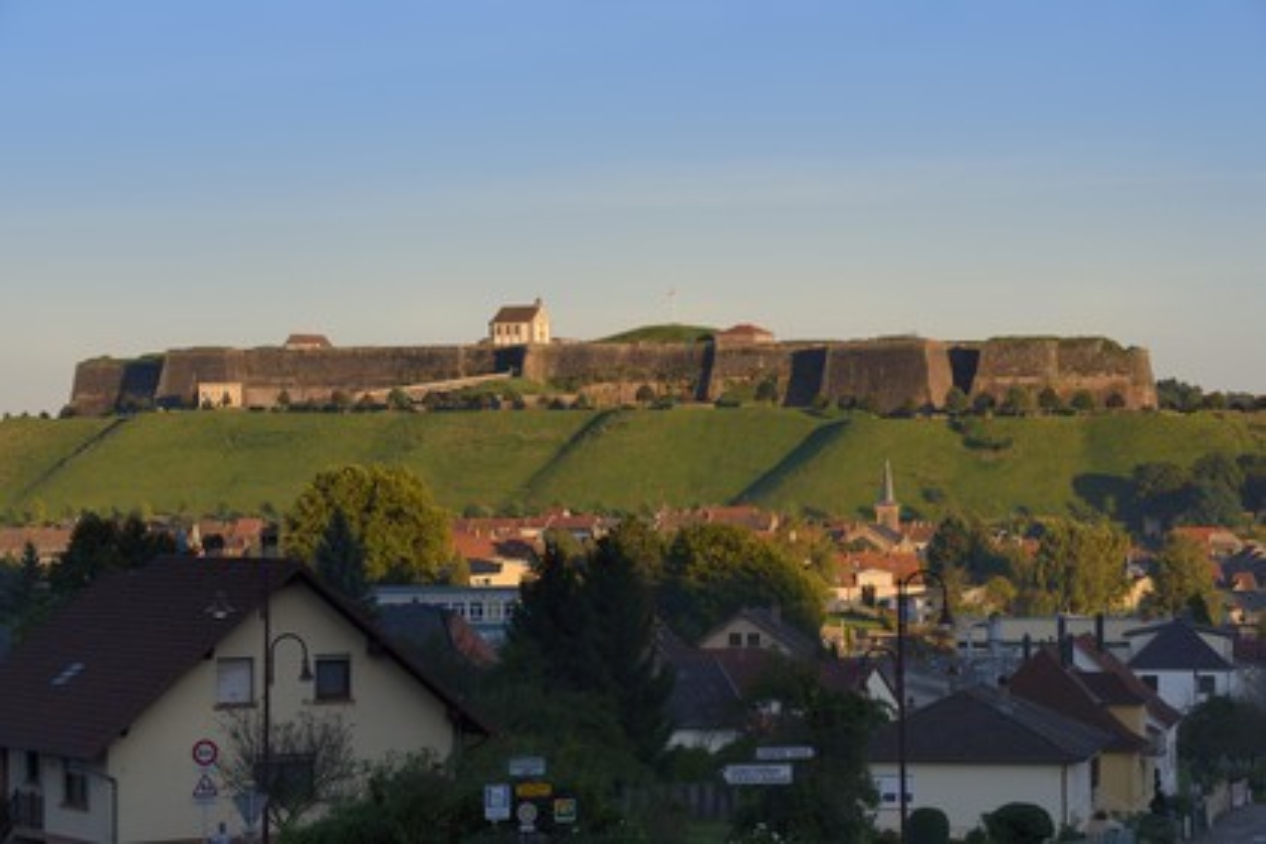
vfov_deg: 12.5
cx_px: 633
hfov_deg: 18.6
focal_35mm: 110
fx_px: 3868
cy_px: 422
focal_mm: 110
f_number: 10
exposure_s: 1/160
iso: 200
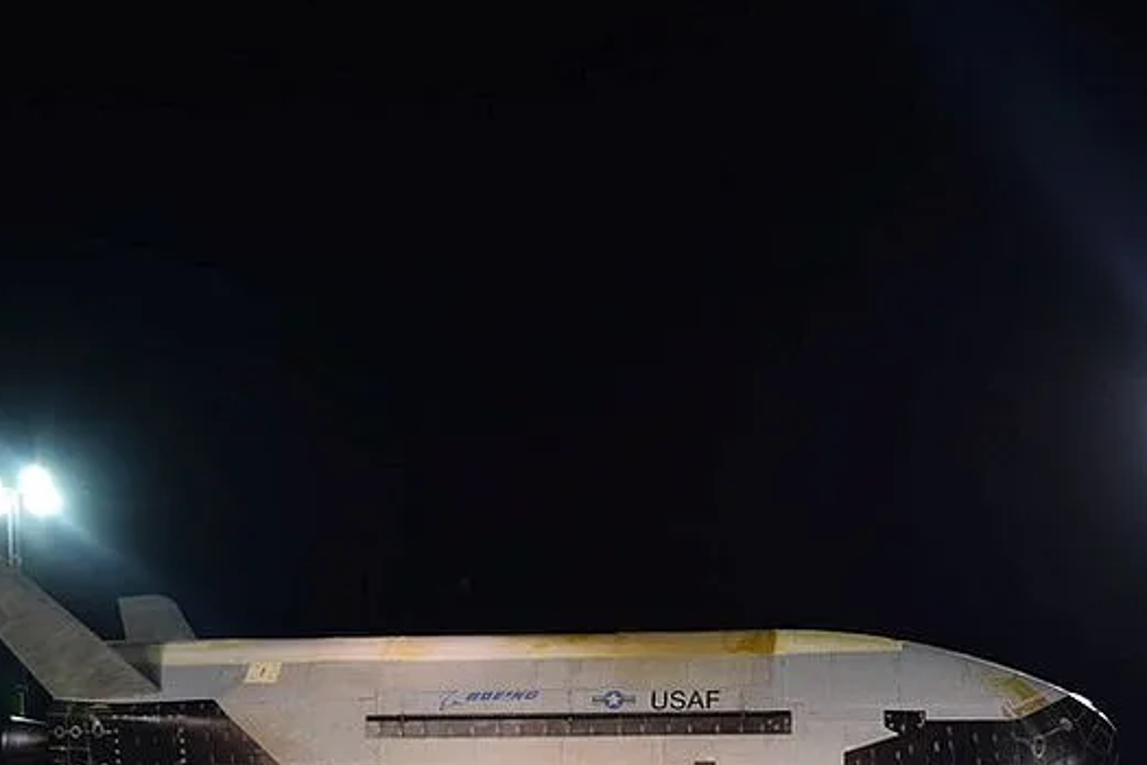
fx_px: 2039
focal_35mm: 64
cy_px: 563
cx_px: 666
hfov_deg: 31.4
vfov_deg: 21.1
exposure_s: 1/60
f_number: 4.2
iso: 640
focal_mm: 28
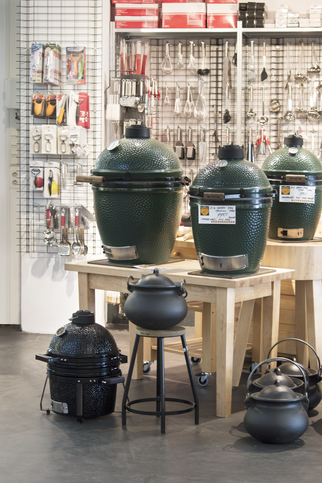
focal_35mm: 82
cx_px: 161
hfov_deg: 16.6
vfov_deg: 24.6
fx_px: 1106
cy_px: 242
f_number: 4.5
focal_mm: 55
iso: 100
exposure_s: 1/4
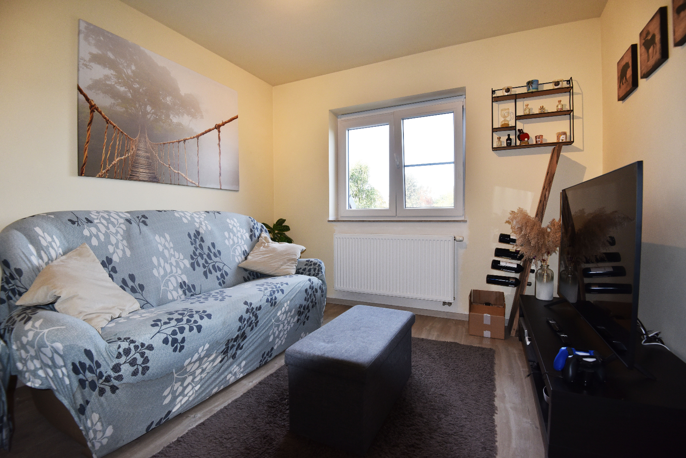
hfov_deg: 96.7
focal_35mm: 16
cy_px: 229
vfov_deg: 73.8
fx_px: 305
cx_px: 343
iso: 720
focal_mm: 16
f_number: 5.6
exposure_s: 1/125
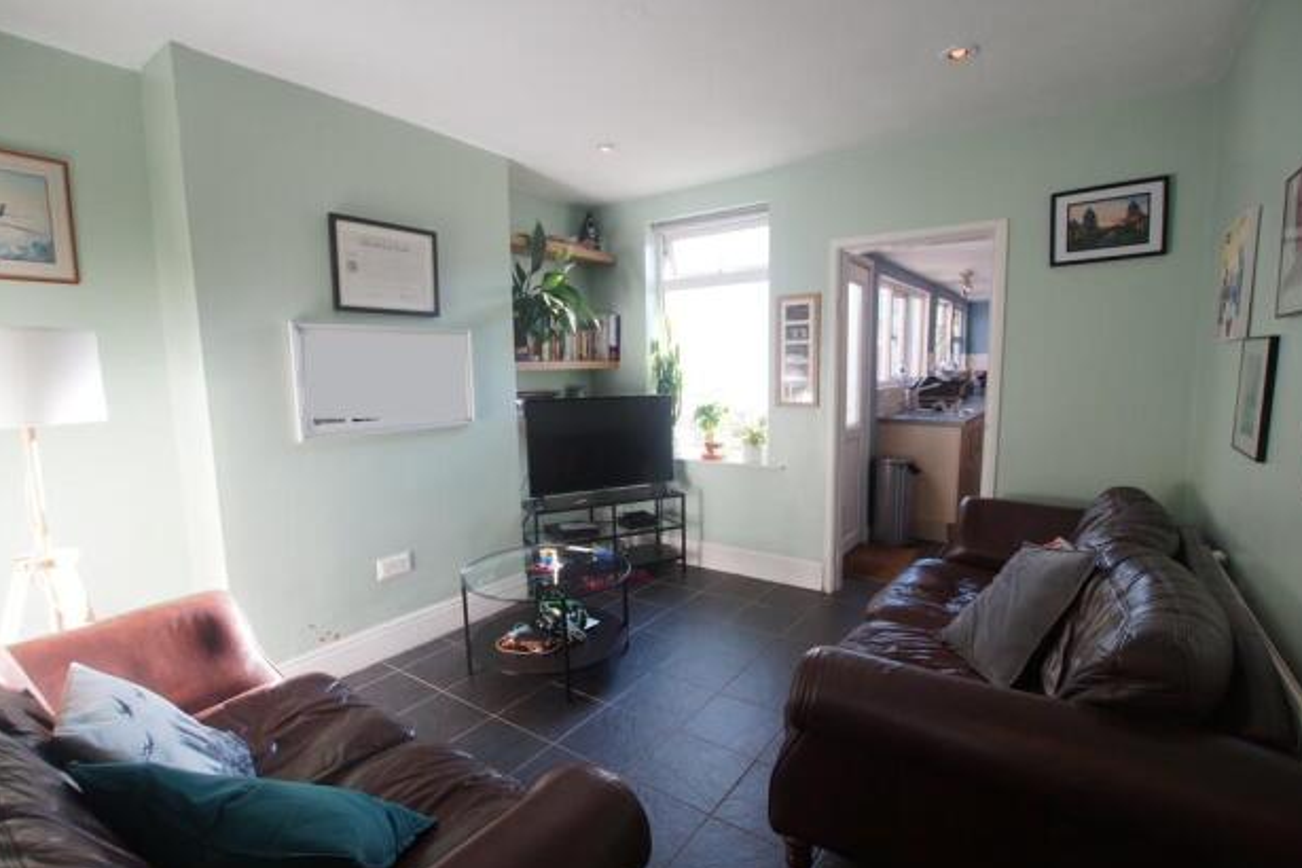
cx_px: 637
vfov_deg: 73.7
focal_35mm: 16
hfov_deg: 96.7
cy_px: 444
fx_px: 579
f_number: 4
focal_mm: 10
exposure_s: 1/60
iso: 250
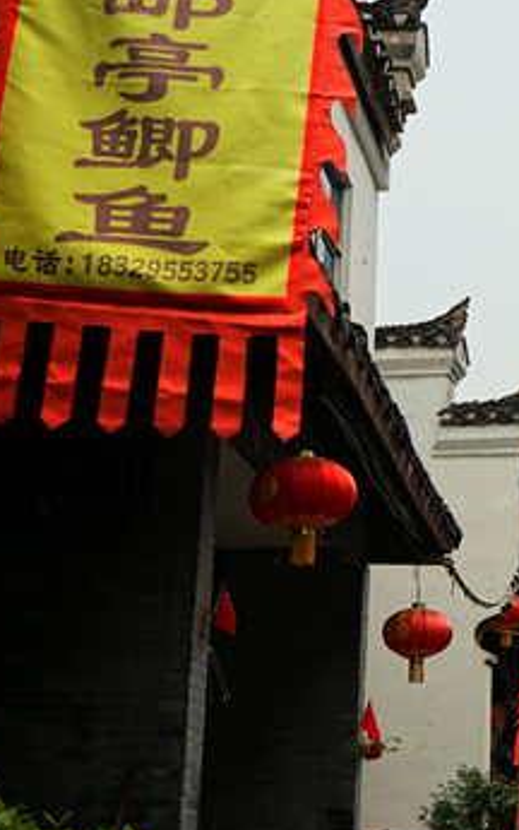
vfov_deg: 32.8
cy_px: 500
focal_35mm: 62
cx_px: 637
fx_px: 1401
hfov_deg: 19.6
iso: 100
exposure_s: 1/80
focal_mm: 28
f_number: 5
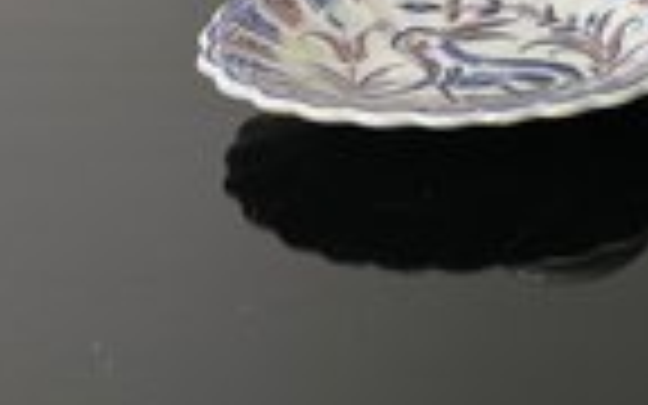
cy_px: -88
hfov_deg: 25.7
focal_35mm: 73
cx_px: 749
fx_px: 1289
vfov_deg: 17.0
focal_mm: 3
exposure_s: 1/120
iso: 32
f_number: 1.8
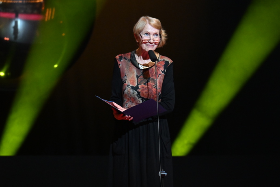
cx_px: 140
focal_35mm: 300
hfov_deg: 6.9
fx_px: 2333
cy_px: 94
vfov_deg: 4.6
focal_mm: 200
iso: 5000
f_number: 4
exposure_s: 1/400
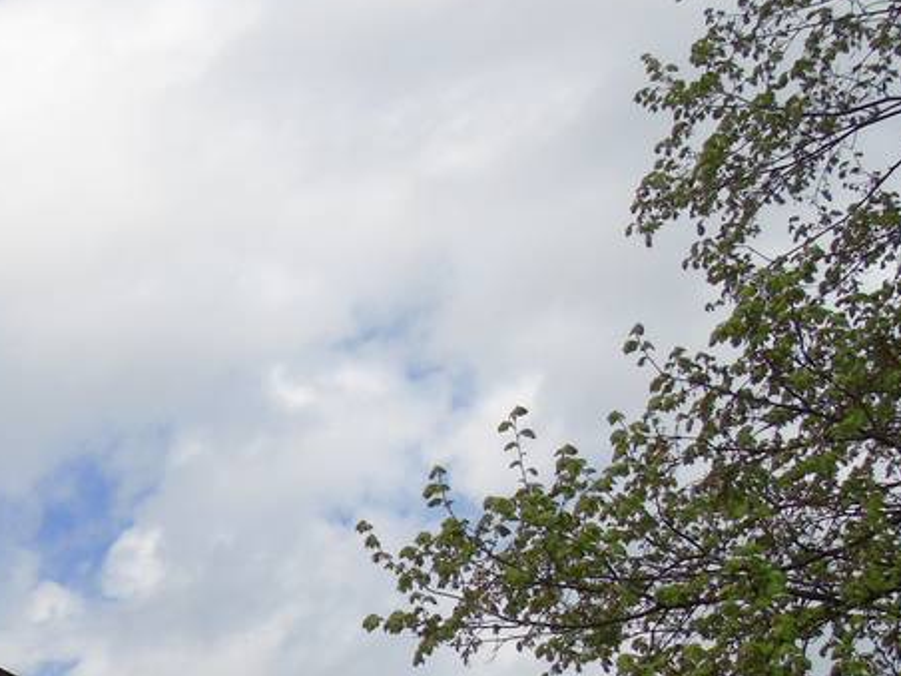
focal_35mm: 77
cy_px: 778
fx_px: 2004
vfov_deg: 18.3
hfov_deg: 23.1
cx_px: -201
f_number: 3.6
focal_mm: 5.2
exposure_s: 1/1000
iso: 80
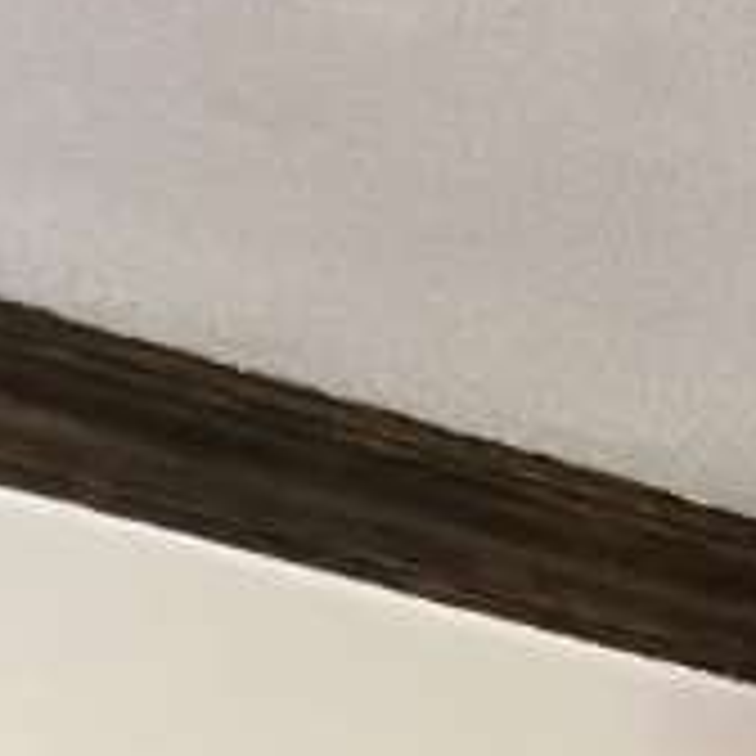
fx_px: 5065
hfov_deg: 8.4
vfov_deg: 6.5
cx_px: 1078
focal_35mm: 205
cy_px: 3244
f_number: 1.6
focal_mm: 5.1
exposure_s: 1/50
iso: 200
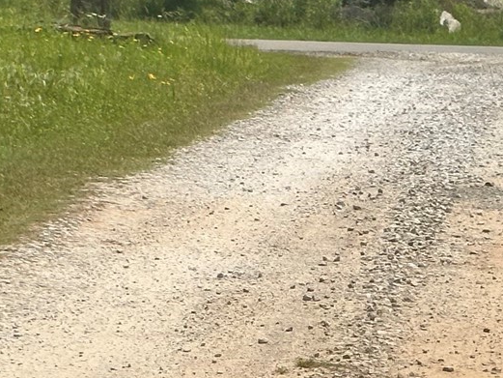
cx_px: 305
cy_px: 255
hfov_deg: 11.2
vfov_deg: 8.4
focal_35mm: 177
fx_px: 2573
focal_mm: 6.86
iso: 64
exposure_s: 1/5556
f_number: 1.78
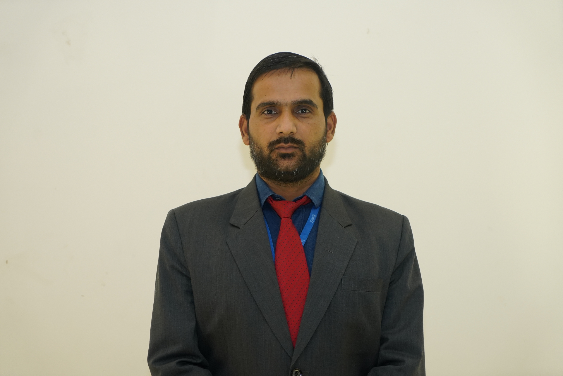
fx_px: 1095
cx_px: 282
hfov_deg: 28.8
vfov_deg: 19.5
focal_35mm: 70
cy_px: 188
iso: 2000
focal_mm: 70
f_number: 4
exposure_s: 1/100
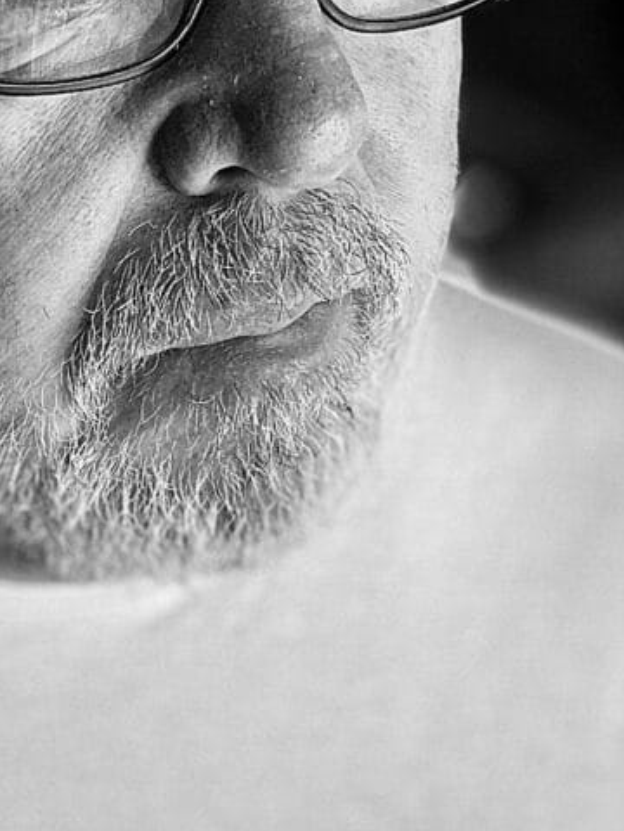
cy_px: 170
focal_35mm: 64
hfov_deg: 22.7
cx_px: 139
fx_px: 1538
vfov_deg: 29.6
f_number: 1.9
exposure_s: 1/40
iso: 320
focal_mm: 2.69
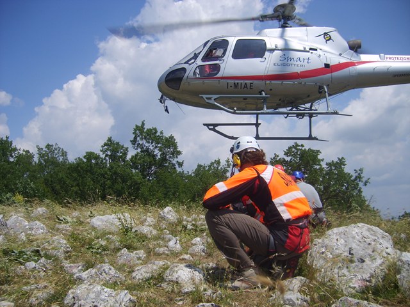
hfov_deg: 52.6
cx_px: 205
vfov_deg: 40.7
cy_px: 154
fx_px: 415
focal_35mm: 35
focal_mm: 5.8
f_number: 7.1
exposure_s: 1/250
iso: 50
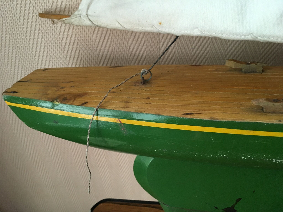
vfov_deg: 48.2
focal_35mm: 29
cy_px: 106
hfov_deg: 61.7
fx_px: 237
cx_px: 142
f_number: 2.2
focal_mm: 4.15
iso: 125
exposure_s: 1/30
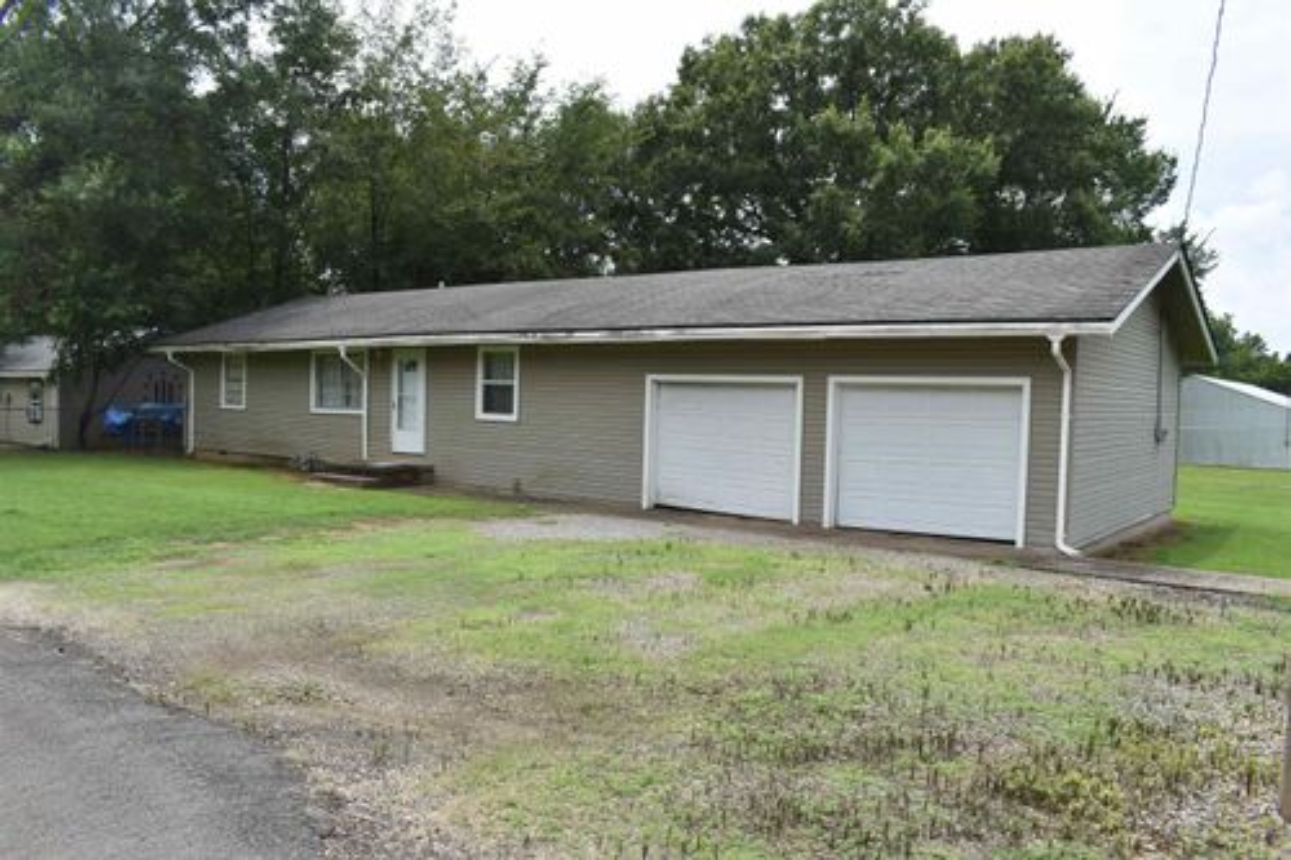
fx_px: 968
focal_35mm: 27
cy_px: 430
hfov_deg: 67.4
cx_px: 646
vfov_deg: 47.9
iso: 160
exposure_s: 1/250
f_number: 8
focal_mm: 18
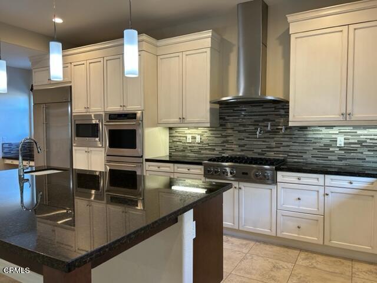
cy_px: 142
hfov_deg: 67.3
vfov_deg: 53.1
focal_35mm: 26
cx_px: 188
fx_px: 283
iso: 80
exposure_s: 1/60
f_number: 1.5
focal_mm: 5.7
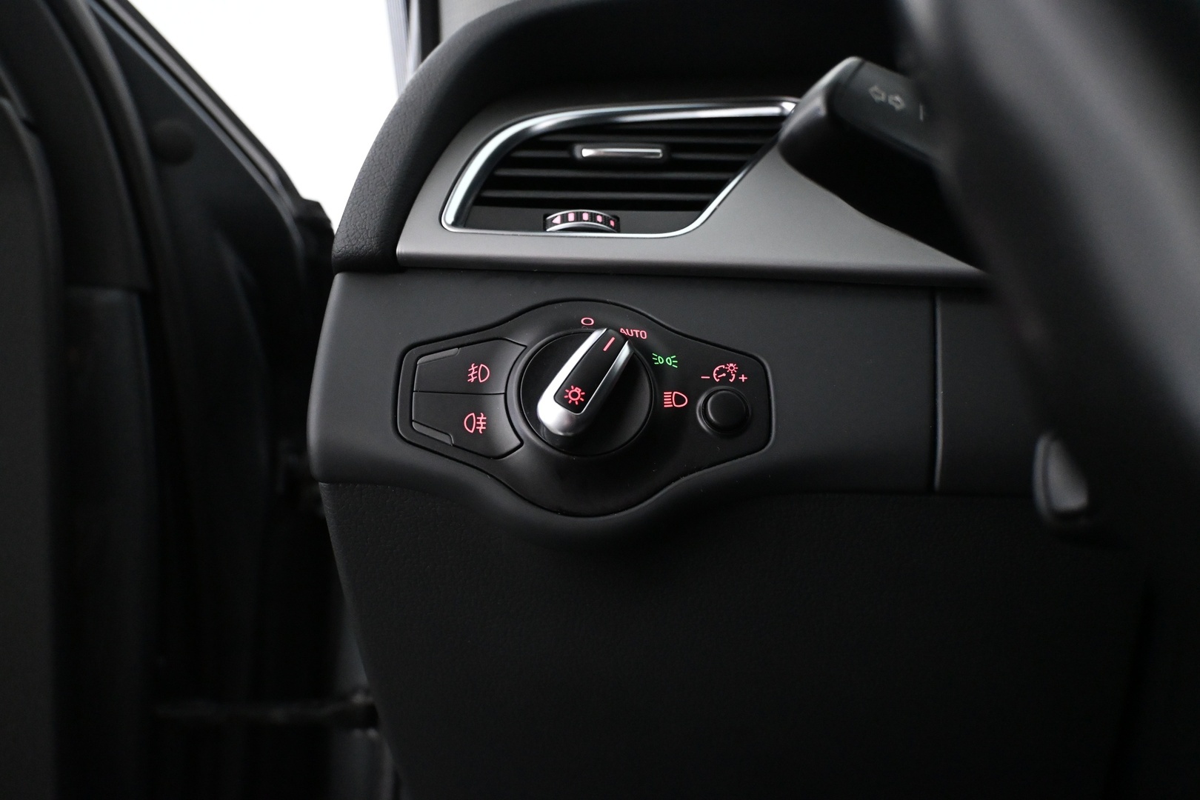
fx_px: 1000
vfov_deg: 43.6
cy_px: 400
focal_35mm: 30
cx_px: 600
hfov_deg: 61.9
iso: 4500
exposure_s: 1/60
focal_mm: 20
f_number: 3.8
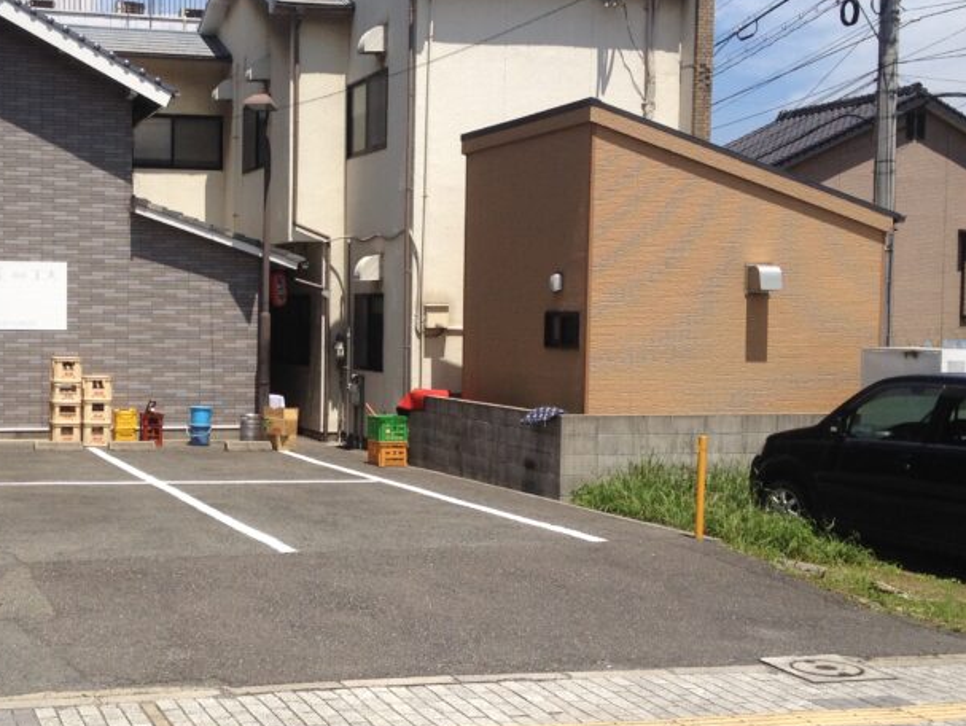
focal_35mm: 59
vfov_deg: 24.8
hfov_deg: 32.2
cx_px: 258
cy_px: 390
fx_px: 1647
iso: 50
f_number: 2.4
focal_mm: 4.28
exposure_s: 1/2208
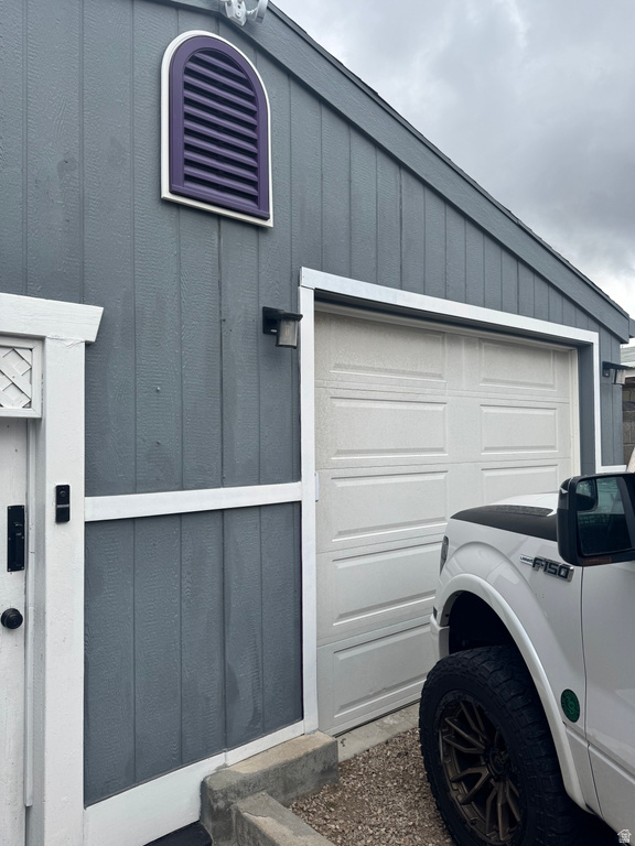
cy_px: 423
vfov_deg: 71.6
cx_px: 318
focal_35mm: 24
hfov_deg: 56.8
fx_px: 587
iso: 80
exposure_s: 1/2331
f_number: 1.78
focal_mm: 6.76
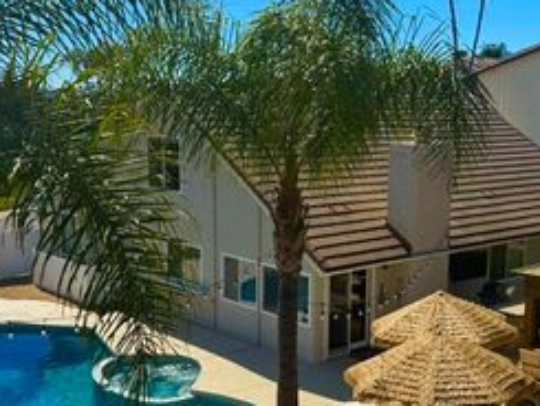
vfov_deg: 29.7
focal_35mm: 49
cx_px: 306
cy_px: 222
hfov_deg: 38.8
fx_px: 765
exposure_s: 1/6711
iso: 80
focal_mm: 6.76
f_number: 1.78
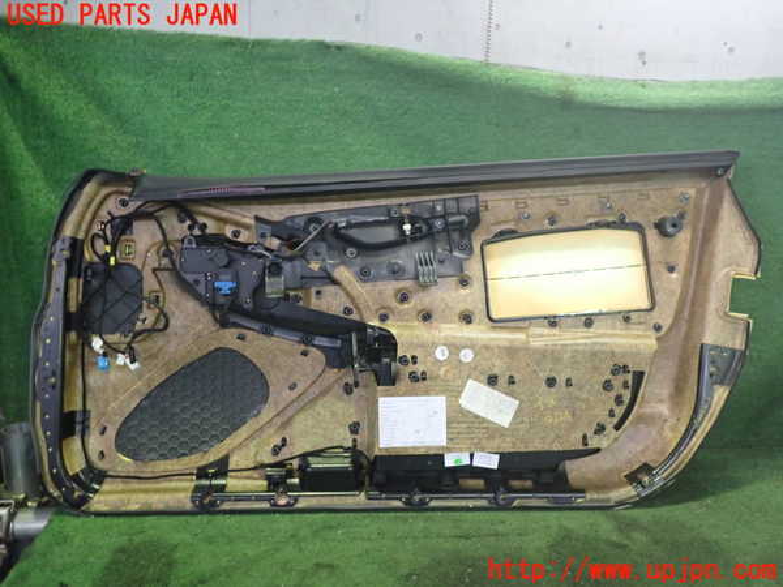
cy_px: 294
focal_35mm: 30
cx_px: 392
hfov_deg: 60.0
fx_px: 679
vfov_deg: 46.8
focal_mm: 5.4
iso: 640
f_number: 2.3
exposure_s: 1/30
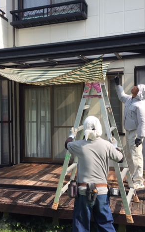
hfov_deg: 30.4
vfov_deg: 47.2
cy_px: 117
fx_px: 265
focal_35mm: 42
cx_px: 52
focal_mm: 4.15
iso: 32
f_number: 2.2
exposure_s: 1/1464
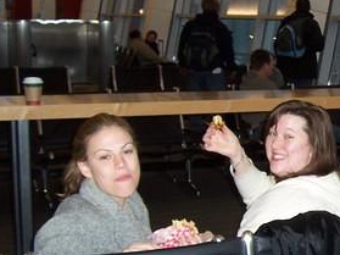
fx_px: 835
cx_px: 377
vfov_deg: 17.3
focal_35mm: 85
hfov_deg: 21.8
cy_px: 144
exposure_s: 1/60
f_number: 2.8
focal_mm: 5.6
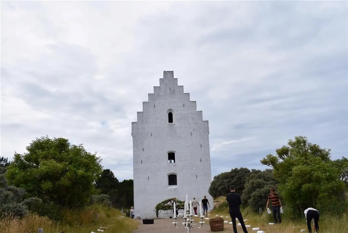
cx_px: 174
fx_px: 305
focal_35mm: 32
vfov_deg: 41.8
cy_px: 116
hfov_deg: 59.5
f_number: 11
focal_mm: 21
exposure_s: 1/500
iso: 200
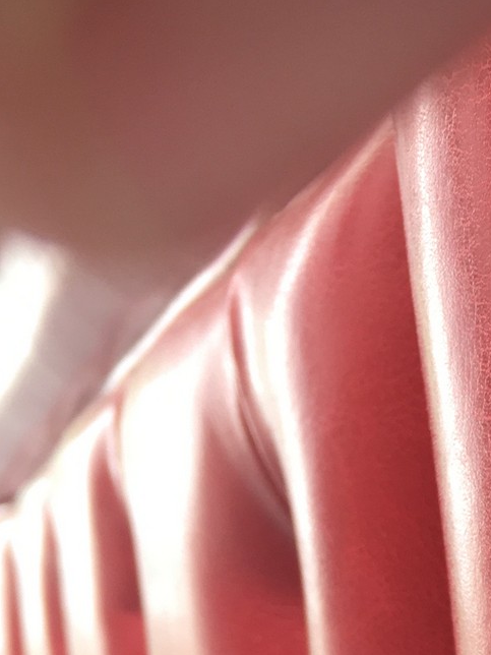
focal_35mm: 90
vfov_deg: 19.8
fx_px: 1702
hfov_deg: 15.2
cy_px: 885
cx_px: 745
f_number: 2.2
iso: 25
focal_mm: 4.15
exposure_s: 1/100
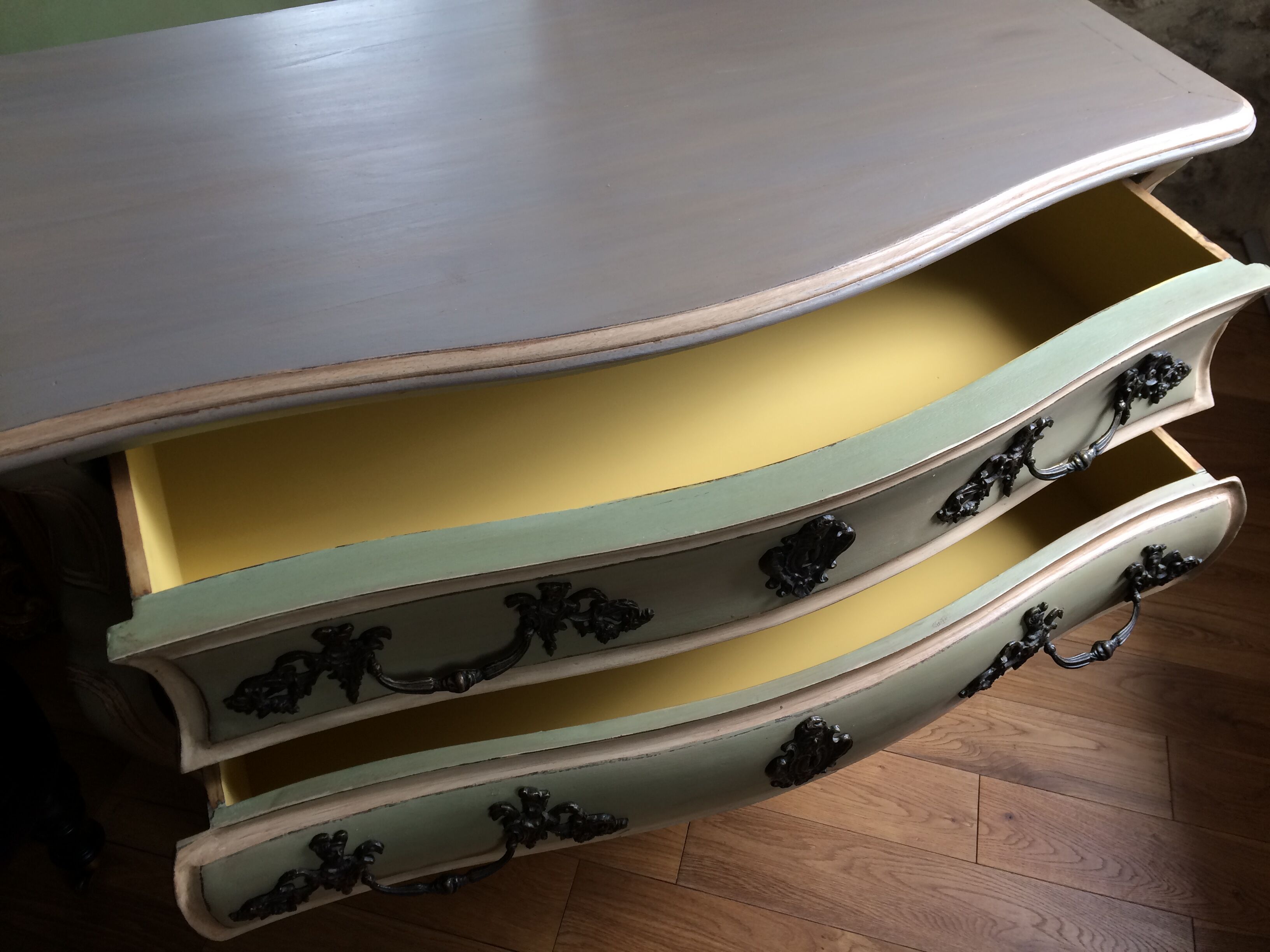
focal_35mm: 29
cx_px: 635
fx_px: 1064
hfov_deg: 61.7
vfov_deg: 48.2
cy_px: 476
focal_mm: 4.15
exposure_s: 1/33
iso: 32
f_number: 2.2
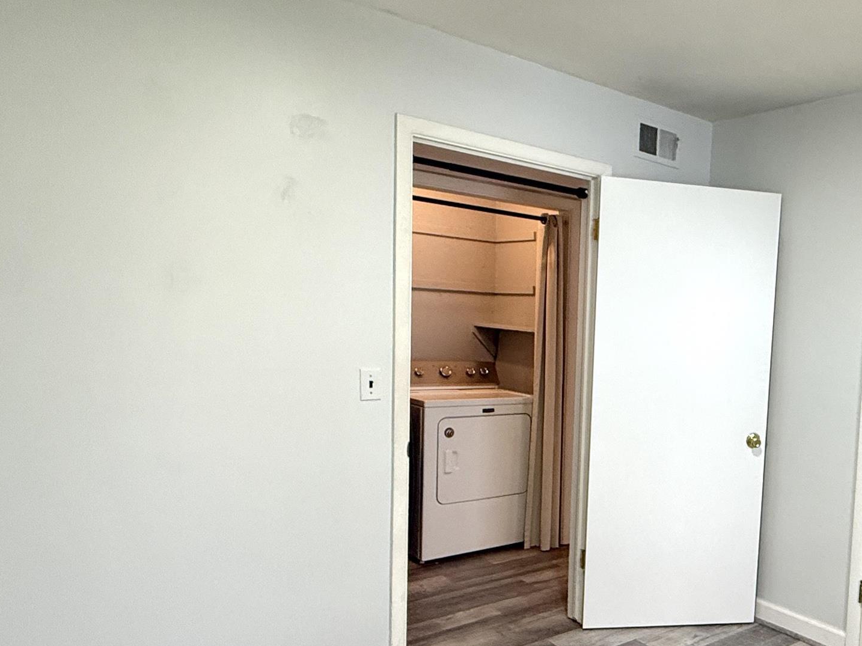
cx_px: 735
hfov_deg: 54.2
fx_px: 747
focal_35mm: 30
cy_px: 394
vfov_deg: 46.5
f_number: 2.2
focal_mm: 2.22
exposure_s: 1/120
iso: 320
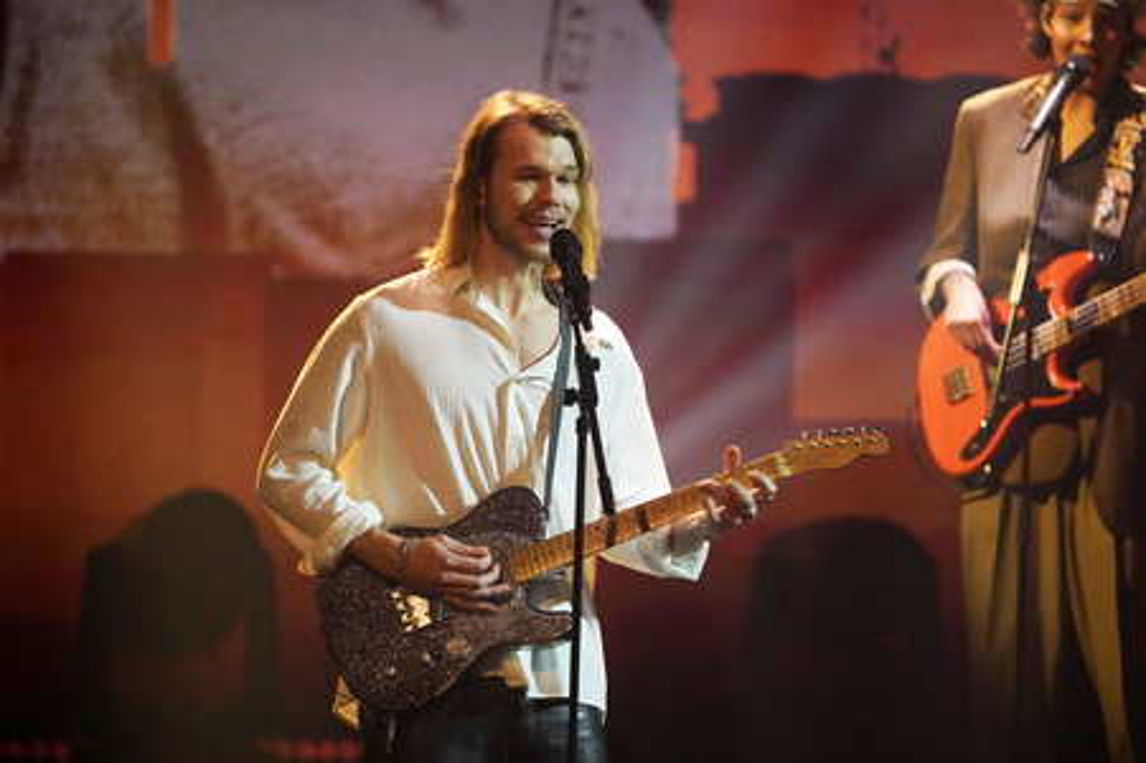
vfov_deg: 2.7
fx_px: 15905
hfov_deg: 4.1
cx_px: 573
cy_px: 382
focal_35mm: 500
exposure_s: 1/160
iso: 6400
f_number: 6.3
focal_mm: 500
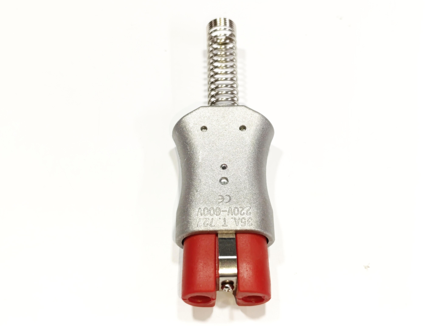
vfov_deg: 59.0
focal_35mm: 23
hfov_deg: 73.8
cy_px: 163
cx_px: 216
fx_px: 288
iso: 400
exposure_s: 1/100
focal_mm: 6.14
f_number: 1.6
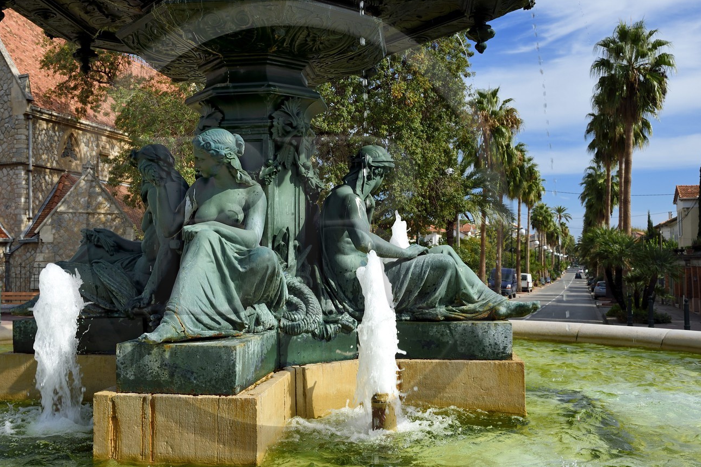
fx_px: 701
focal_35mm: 36
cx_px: 286
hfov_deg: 52.8
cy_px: 227
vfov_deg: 36.9
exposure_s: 1/250
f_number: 10
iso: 200
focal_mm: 29
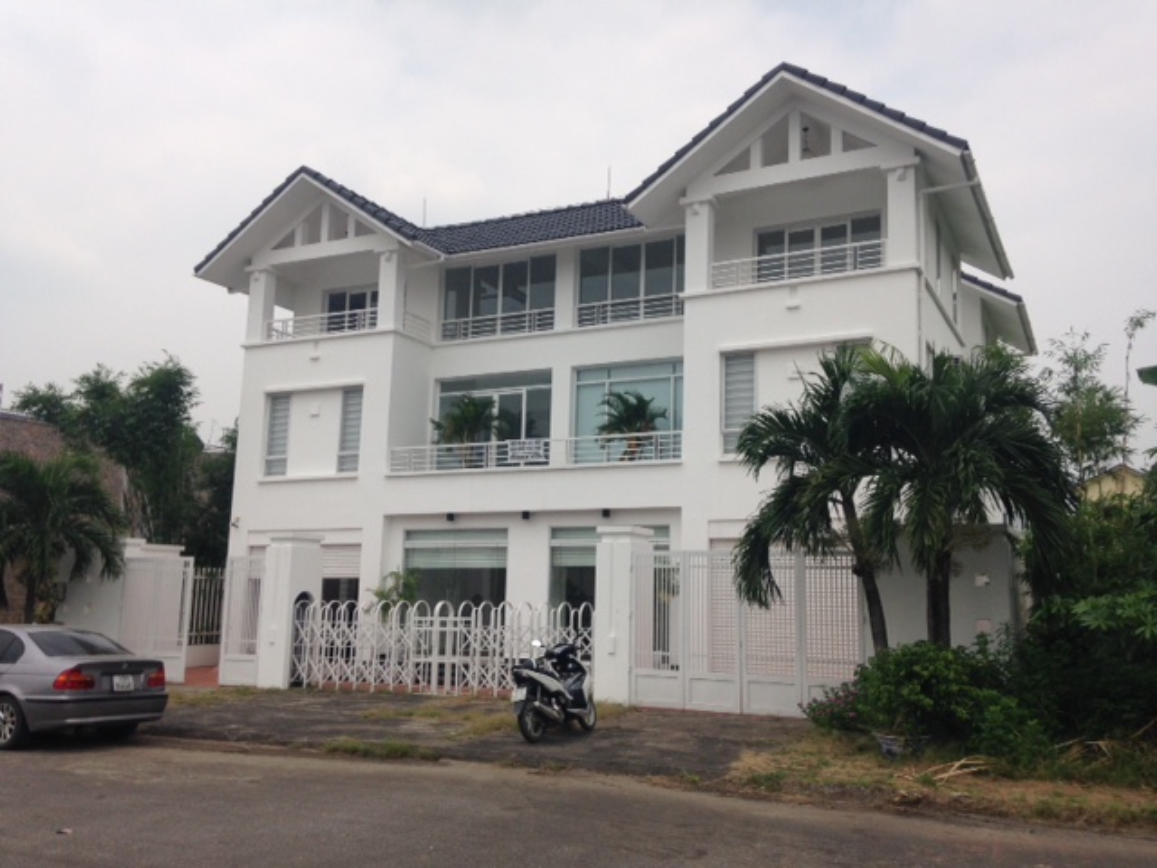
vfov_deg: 42.9
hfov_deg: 55.4
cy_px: 434
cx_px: 578
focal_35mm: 33
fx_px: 1103
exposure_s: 1/1808
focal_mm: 4.12
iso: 50
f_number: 2.4
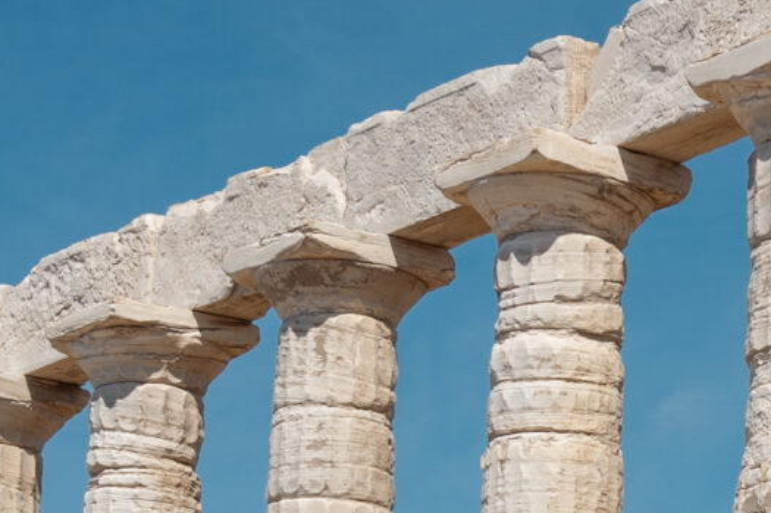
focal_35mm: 156
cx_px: 1197
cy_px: 509
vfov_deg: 8.7
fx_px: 3338
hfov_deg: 12.5
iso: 100
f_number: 7.1
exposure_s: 1/1000
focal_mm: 32
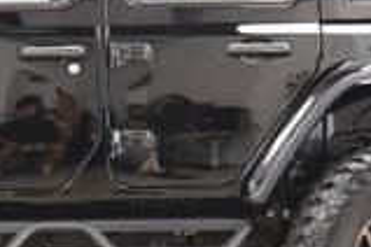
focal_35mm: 175
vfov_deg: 7.8
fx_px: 1803
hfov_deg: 11.7
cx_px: 35
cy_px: 80
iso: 1600
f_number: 4.5
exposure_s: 1/30
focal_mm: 29
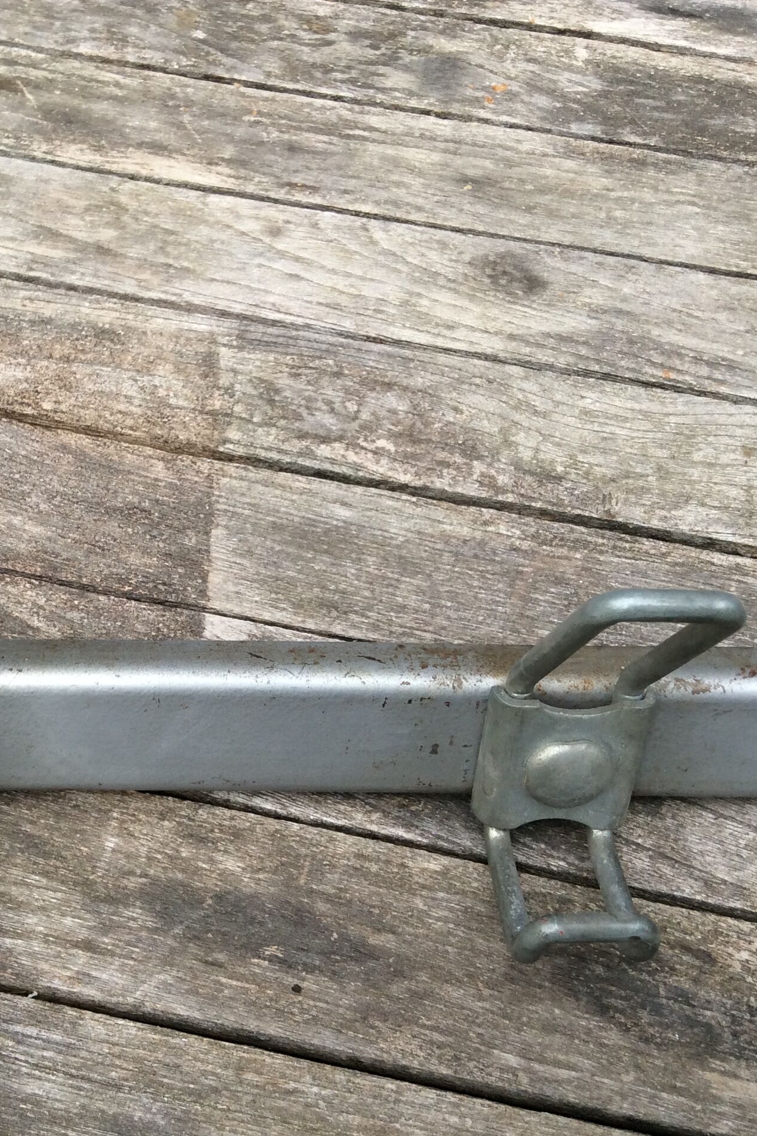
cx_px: 183
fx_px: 1419
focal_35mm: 45
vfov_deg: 43.6
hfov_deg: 29.4
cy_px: 570
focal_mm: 3.3
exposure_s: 1/650
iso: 32
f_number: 2.4
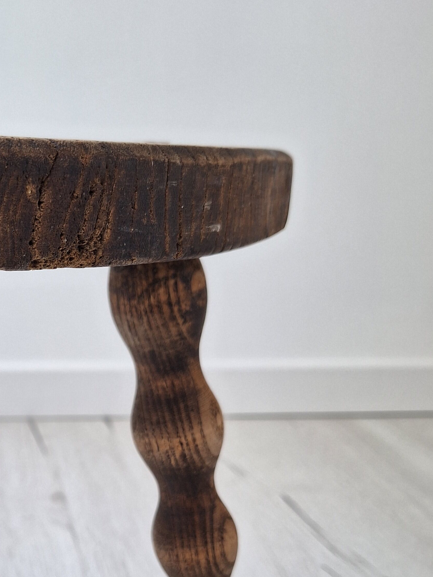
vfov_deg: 43.6
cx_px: 45
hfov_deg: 32.7
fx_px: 700
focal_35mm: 42
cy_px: 419
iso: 160
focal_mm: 5.54
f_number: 1.8
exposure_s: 1/50
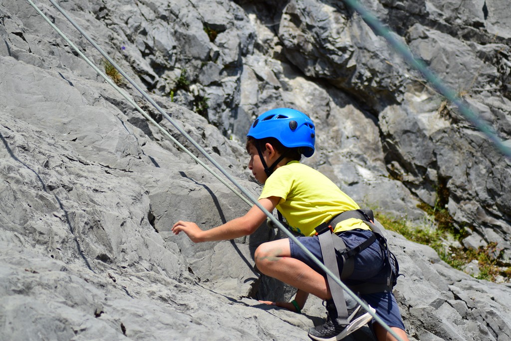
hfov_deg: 18.2
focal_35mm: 112
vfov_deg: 12.2
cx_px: 256
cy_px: 170
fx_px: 1597
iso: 125
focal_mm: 75
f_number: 4
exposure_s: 1/1250
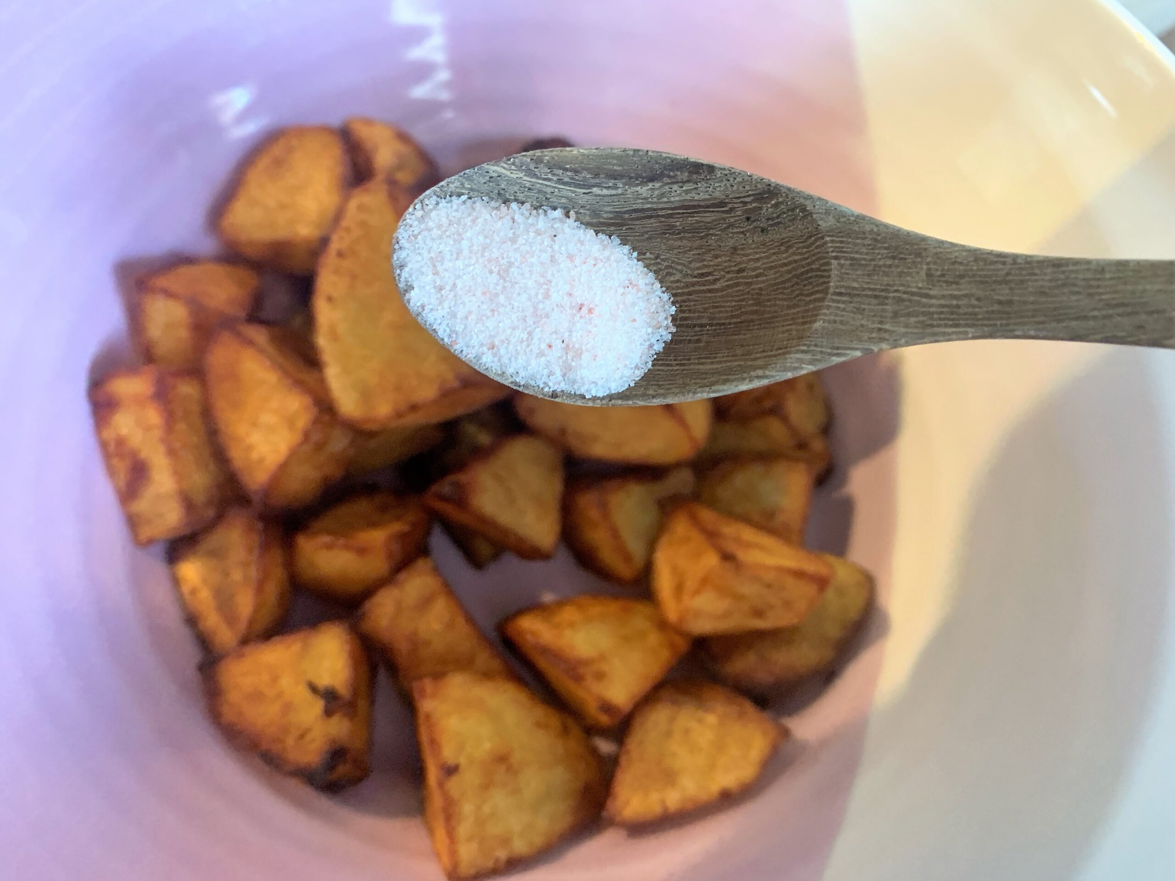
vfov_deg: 53.1
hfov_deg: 67.3
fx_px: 883
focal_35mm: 26
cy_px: 440
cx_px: 588
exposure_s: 1/25
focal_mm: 4.25
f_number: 1.8
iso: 320
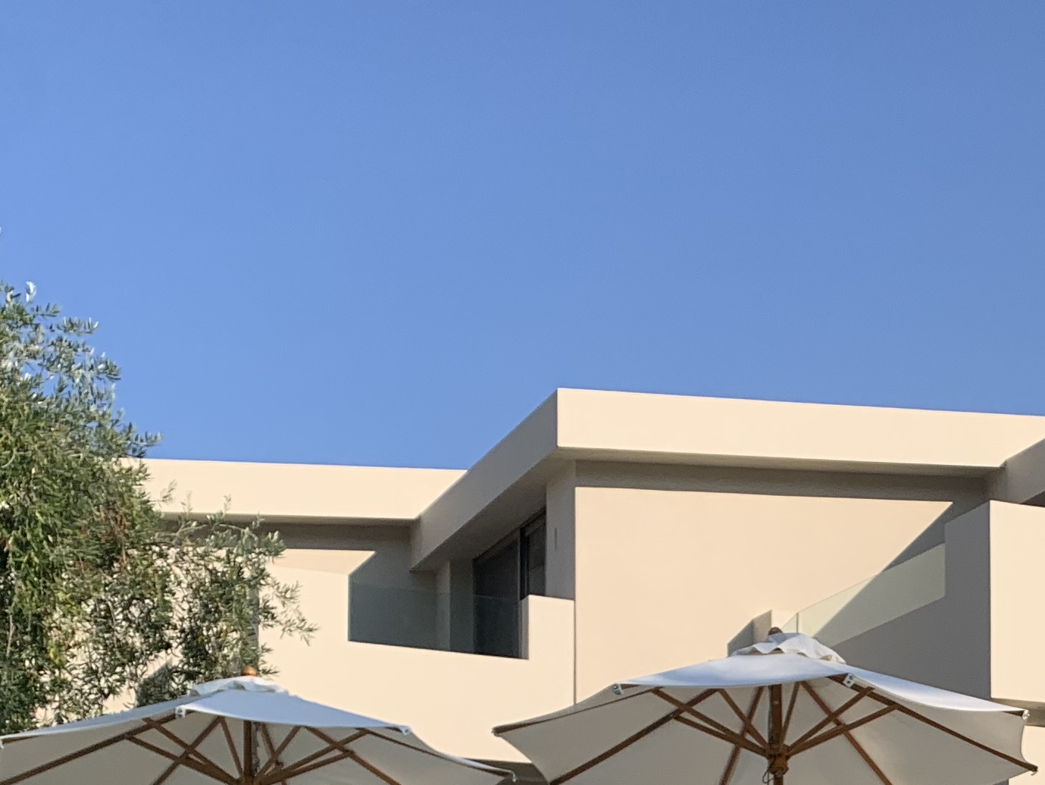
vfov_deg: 18.1
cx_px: 1003
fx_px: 2295
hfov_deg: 24.7
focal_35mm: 76
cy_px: 1019
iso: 25
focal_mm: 4.25
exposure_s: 1/2545
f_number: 1.8
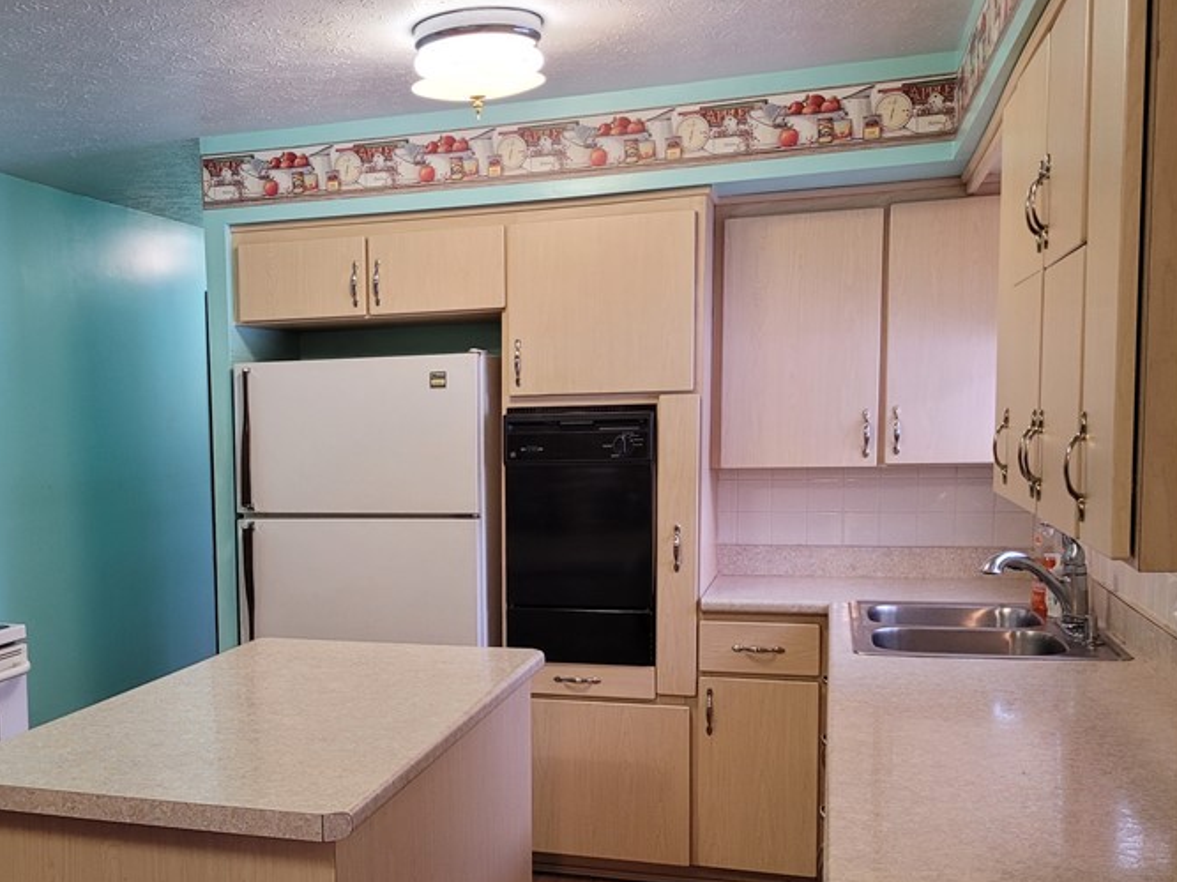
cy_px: 576
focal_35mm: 40
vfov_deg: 35.6
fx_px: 1360
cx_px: 279
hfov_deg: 45.0
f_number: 1.8
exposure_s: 1/40
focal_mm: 5.4
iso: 200
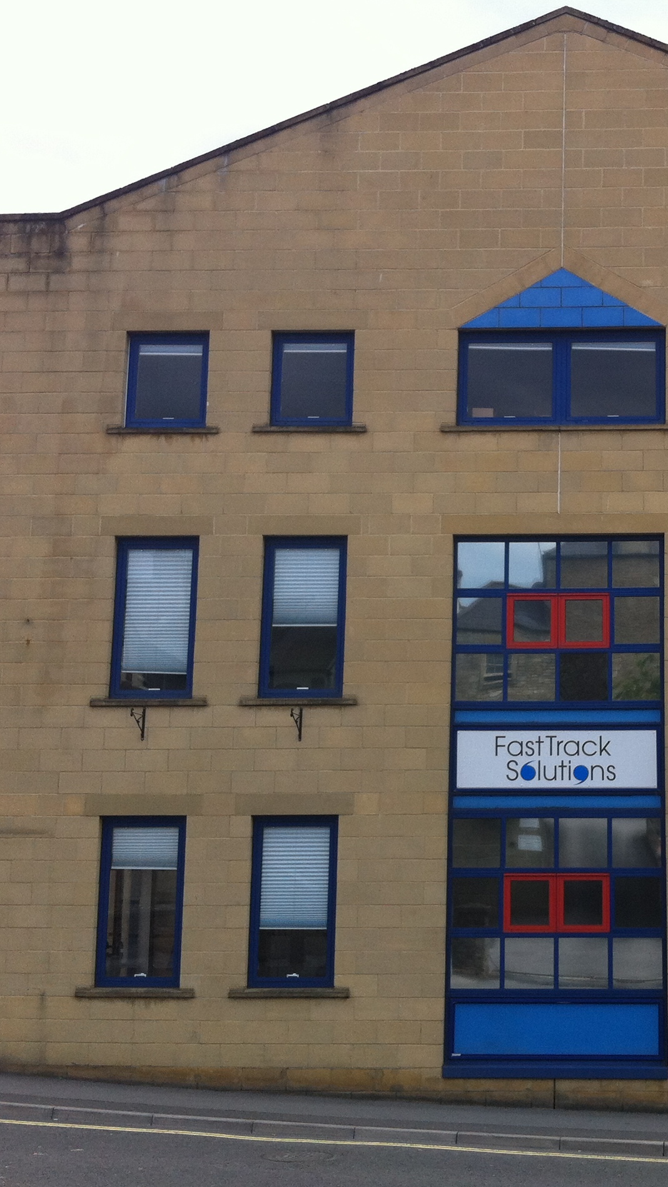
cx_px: 610
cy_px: 589
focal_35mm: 52
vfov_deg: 39.9
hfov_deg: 22.5
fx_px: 1637
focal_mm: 3.85
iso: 80
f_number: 2.8
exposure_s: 1/887
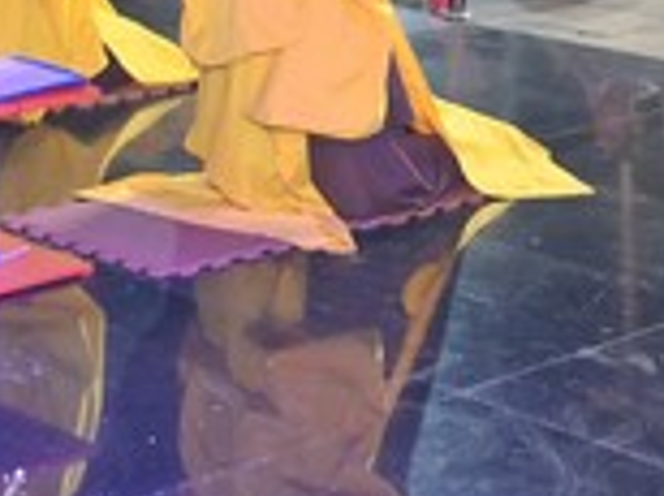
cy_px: -405
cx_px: 565
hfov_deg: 16.0
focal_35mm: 122
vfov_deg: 11.2
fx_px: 2337
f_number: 4
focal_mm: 30
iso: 1000
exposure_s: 1/125
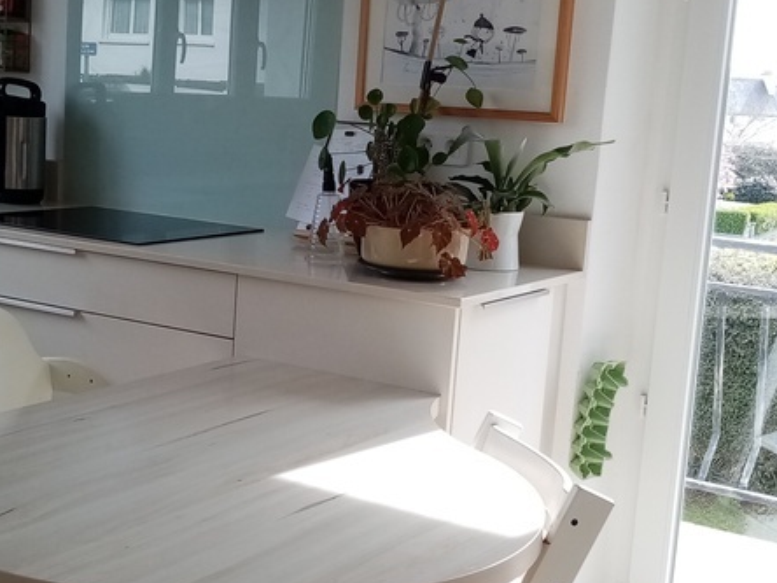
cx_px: 275
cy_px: 340
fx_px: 1347
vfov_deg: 24.4
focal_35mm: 60
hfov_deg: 32.0
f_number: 1.8
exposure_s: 1/132
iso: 102
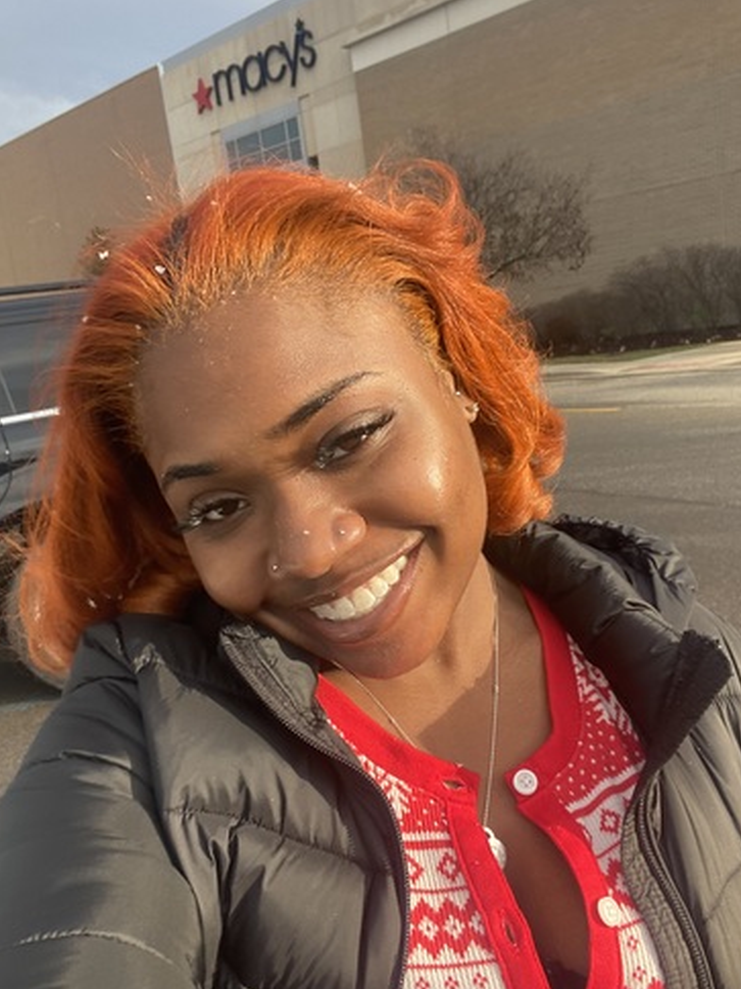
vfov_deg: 58.3
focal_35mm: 31
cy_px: 503
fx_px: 885
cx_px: 379
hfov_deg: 45.4
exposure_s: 1/166
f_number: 2.2
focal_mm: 2.71
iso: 25
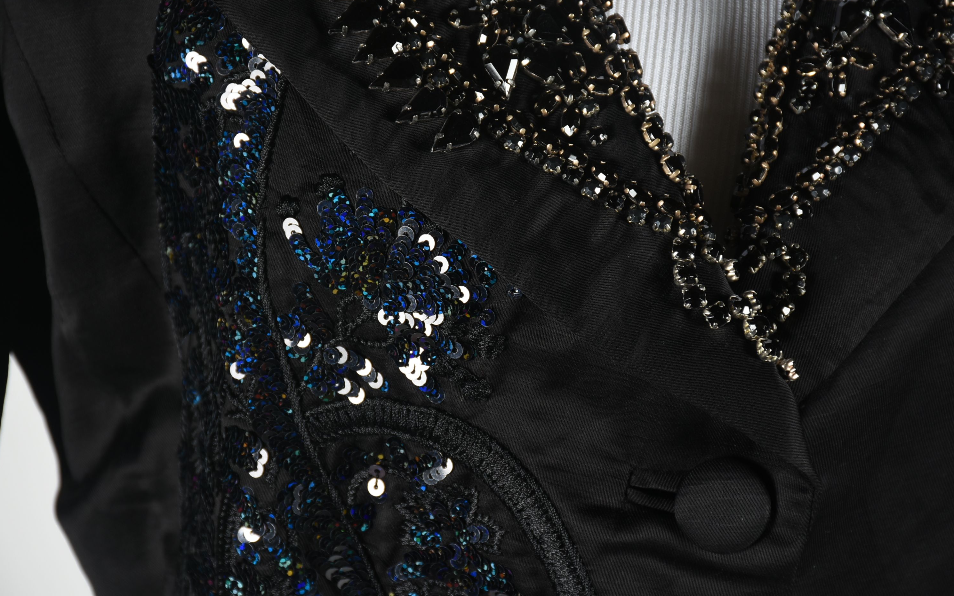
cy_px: 296
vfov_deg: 7.6
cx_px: 476
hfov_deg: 12.2
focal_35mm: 172
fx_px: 4472
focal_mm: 112
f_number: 9
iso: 200
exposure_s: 1/125
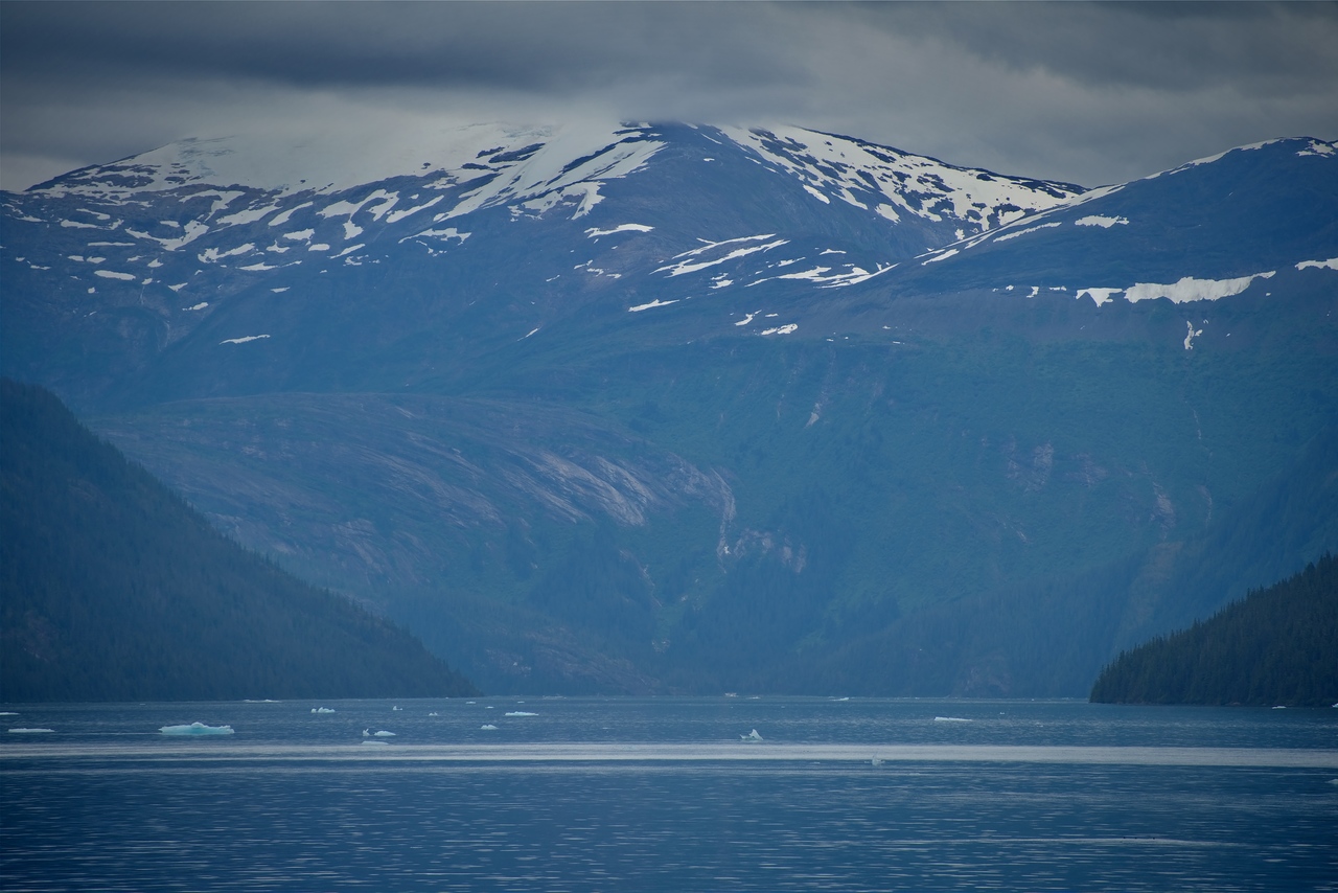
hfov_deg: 6.9
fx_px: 11152
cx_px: 669
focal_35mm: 300
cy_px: 446
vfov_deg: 4.6
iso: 160
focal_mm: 300
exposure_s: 1/640
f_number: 5.6
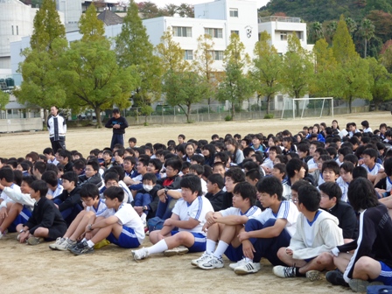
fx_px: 815
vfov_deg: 20.4
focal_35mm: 72
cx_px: 196
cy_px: 147
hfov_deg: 27.0
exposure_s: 1/125
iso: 80
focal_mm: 11.9
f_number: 4.1
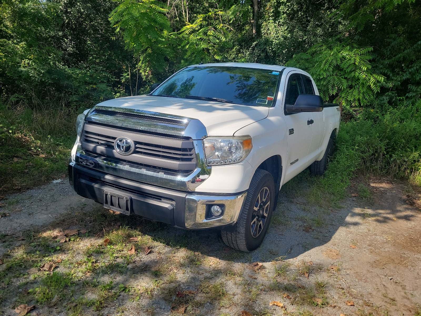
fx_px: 316
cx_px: 210
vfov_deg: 53.1
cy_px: 158
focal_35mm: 26
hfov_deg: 67.3
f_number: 1.8
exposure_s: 1/1000
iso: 50
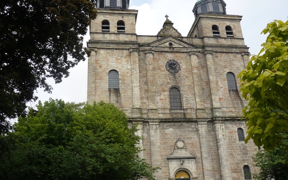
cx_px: 148
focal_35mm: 36
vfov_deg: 35.3
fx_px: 282
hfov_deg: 54.0
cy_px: 88
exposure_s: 1/160
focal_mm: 5.5
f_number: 8
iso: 100
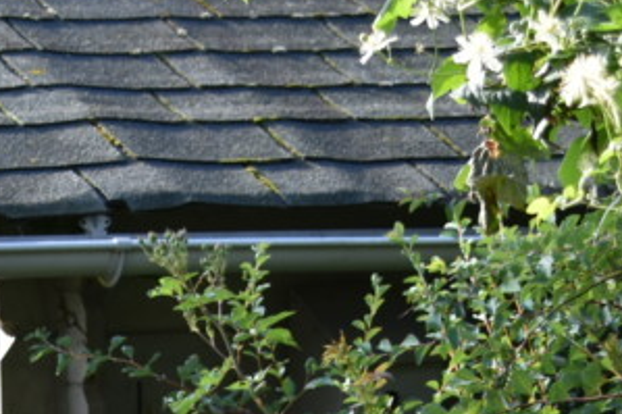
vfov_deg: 5.1
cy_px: 803
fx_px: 4576
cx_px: -79
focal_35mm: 265
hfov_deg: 7.7
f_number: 5.6
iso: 250
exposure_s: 1/250
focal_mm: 44
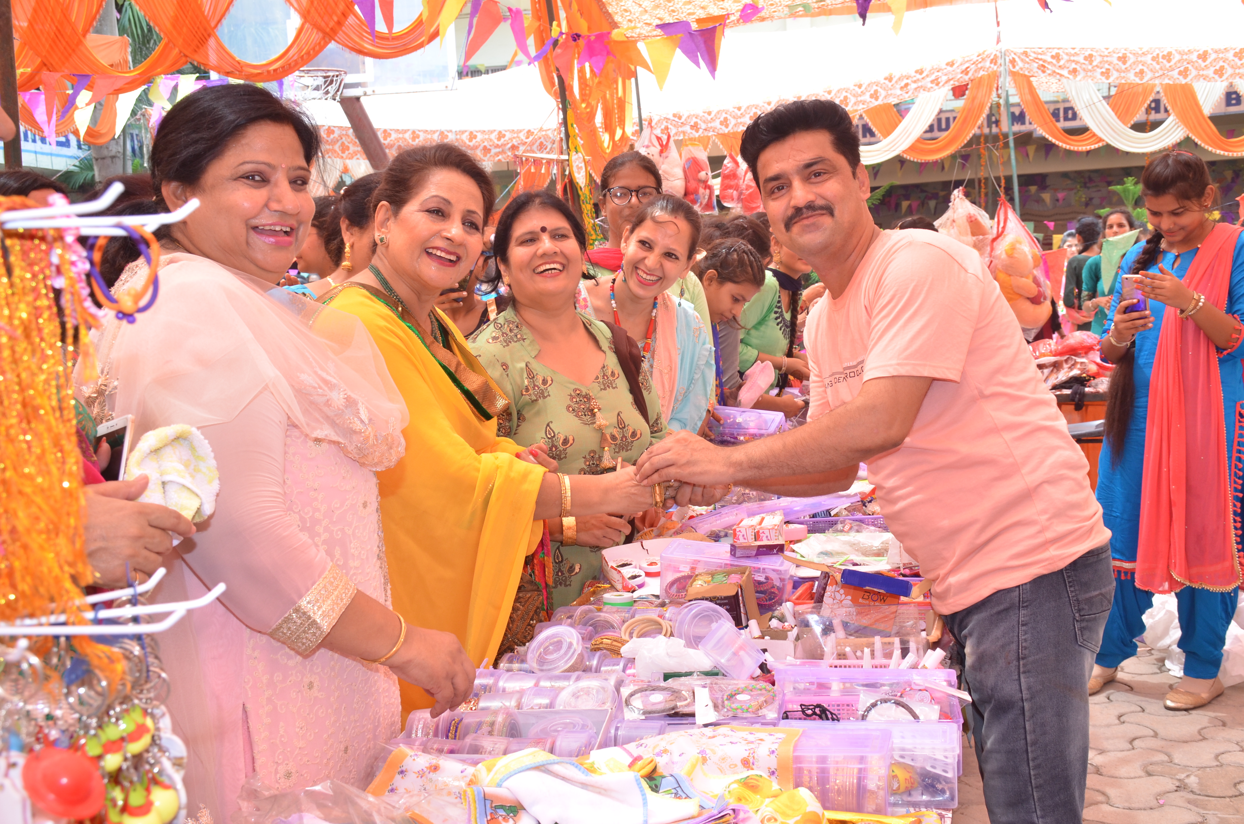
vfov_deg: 29.7
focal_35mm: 45
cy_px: 412
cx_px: 622
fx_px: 1552
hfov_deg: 43.7
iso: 400
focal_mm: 30
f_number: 8
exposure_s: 1/125
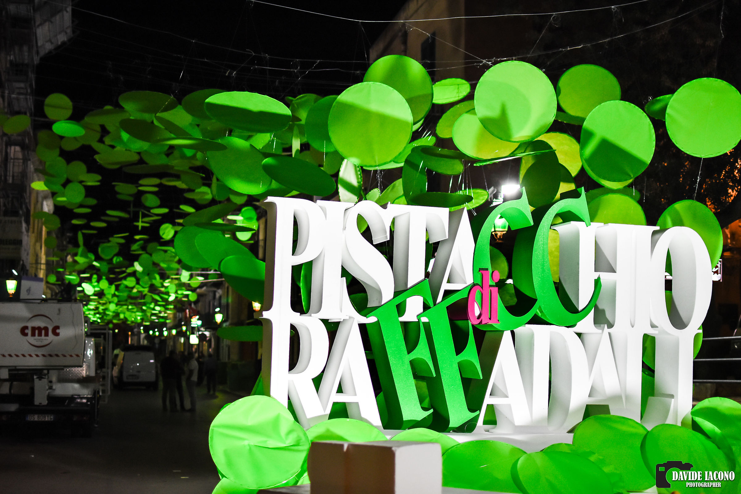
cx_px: 370
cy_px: 247
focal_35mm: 52
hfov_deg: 37.9
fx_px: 1081
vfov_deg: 25.8
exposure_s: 1/640
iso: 1600
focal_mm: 35
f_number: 1.8
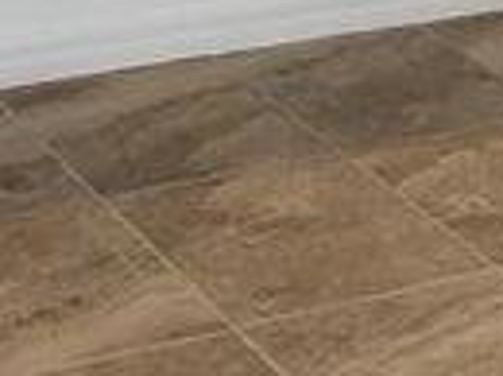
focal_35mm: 152
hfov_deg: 13.0
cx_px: 157
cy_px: -616
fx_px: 2205
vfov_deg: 8.6
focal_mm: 4
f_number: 1.8
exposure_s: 1/20
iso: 40
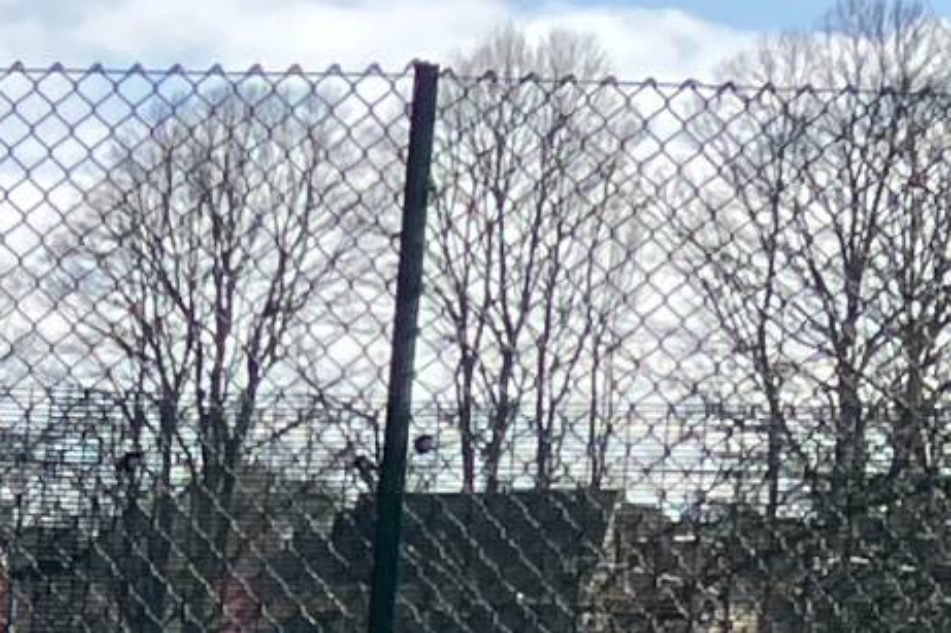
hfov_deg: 7.8
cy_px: 1526
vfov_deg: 6.1
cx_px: -2275
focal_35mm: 214
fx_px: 5651
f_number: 1.8
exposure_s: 1/1279
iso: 32
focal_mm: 3.99
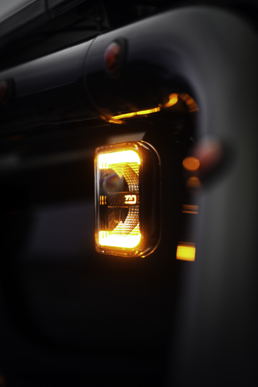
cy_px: 194
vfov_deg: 29.2
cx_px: 129
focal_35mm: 69
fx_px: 742
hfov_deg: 19.7
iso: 3200
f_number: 2.8
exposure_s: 1/160
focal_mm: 69
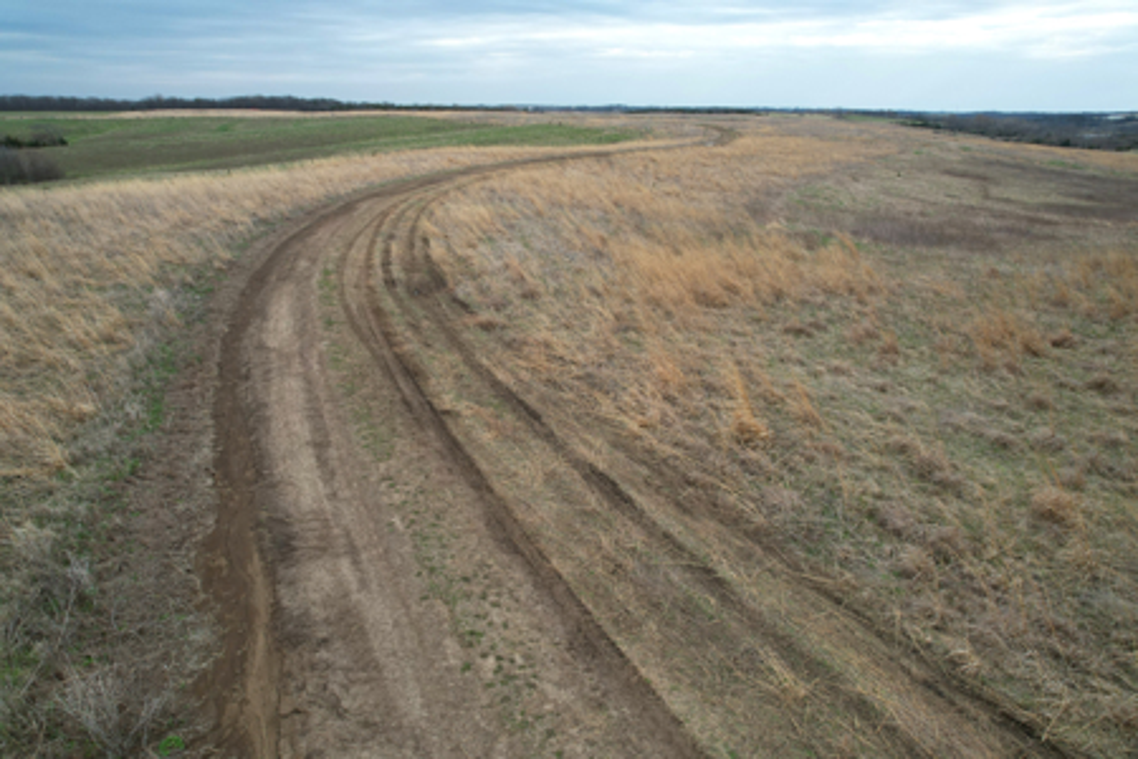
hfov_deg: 78.6
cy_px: 380
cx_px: 569
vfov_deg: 57.2
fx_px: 695
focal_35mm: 22
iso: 100
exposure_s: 1/400
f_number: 2.8
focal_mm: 8.38
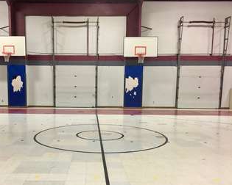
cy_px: 106
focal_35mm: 36
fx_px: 247
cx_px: 88
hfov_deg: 49.8
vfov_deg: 41.1
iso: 50
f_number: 2.2
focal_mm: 4.15
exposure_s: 1/15
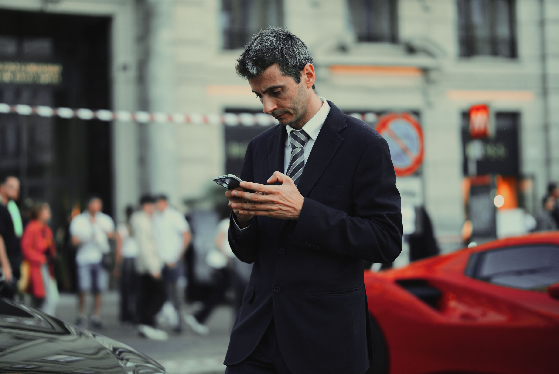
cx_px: 280
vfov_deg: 16.3
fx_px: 1305
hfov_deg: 24.2
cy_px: 187
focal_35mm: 84
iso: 100
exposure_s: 1/500
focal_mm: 56
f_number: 1.4
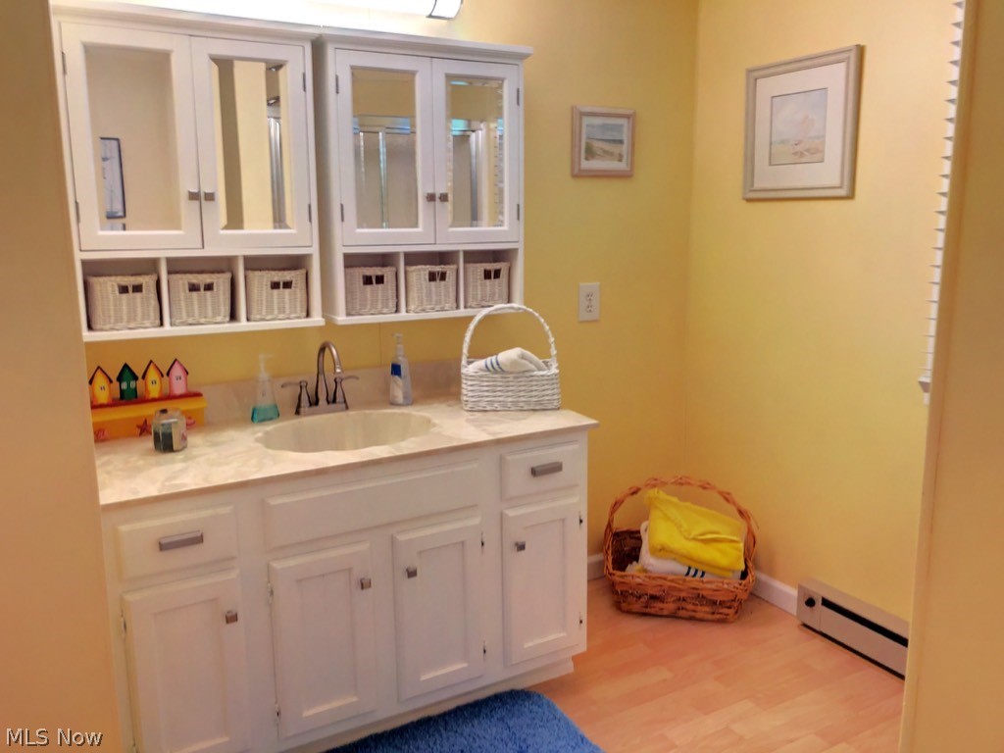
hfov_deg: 63.4
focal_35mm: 28
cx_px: 502
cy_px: 376
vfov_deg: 49.7
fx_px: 812
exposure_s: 1/30
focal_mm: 3.99
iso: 40
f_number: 1.8
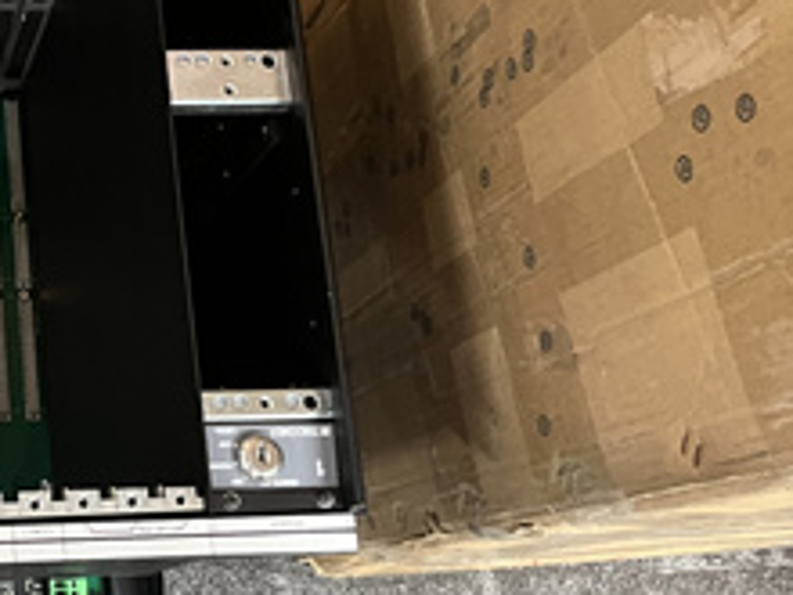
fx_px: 1352
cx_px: -79
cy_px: 276
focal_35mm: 59
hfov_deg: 29.5
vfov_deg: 24.8
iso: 500
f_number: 1.6
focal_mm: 5.1
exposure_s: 1/33
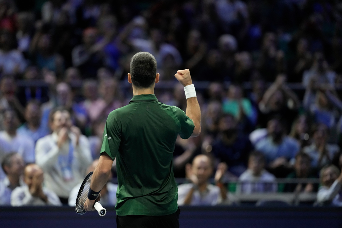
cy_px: 114
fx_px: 2850
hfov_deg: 6.9
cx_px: 171
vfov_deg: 4.6
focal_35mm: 300
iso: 6400
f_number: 2.8
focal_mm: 300
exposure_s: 1/2000
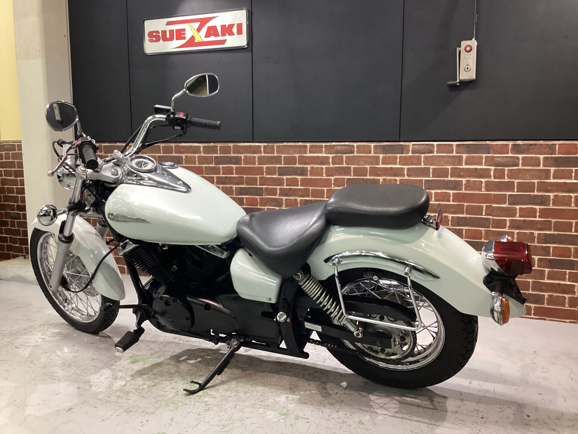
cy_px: 217
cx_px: 289
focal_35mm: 31
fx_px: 518
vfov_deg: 45.4
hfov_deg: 58.4
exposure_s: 1/60
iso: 320
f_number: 2.4
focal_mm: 3.3
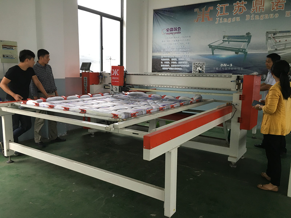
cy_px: 109
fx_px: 244
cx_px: 146
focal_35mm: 29
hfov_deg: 61.7
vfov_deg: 48.2
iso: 100
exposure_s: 1/33
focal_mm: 4.15
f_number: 2.2
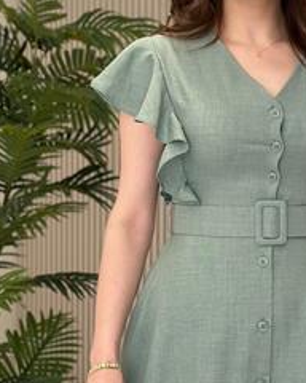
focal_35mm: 104
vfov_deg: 18.4
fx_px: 1177
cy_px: 157
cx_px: 263
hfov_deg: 14.7
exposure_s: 1/406
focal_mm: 6.86
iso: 80
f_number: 1.78
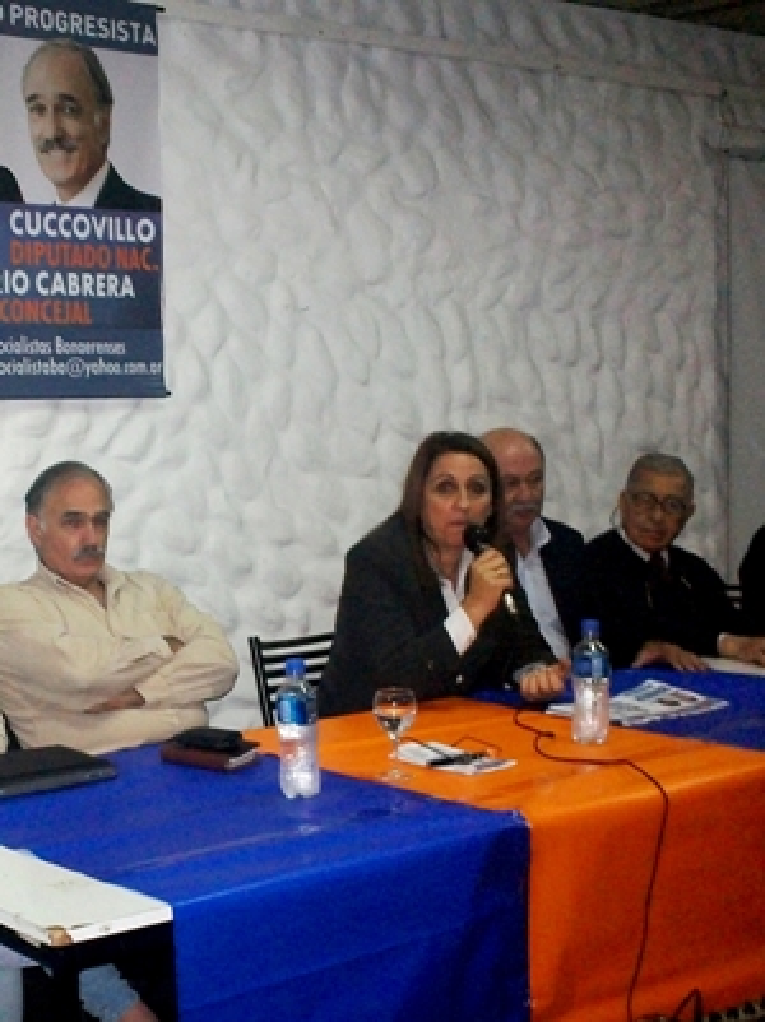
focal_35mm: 38
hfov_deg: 37.7
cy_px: 511
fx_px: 1122
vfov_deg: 49.0
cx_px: 382
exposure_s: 1/30
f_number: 4.5
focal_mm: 6.3
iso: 250
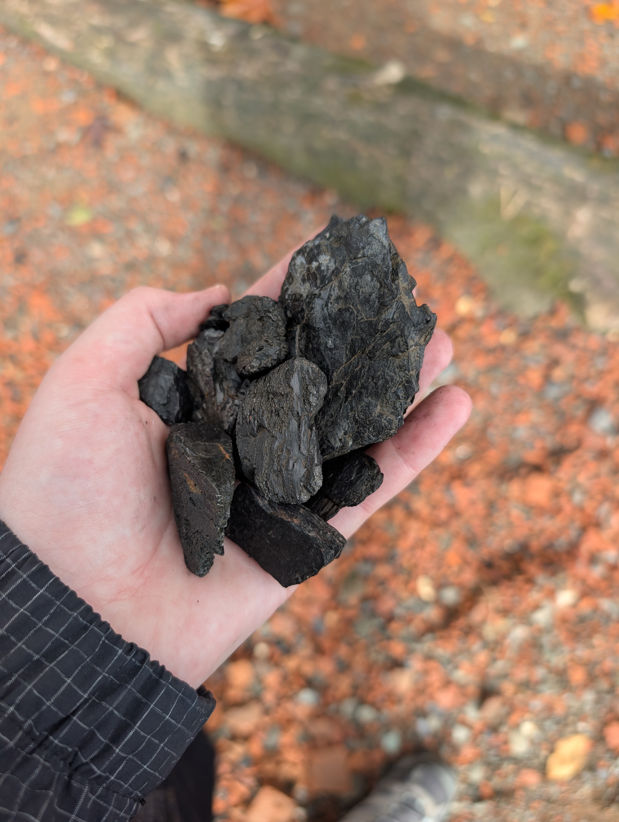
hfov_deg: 56.9
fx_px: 571
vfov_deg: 71.5
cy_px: 411
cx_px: 310
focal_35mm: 24
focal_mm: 6.9
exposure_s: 1/136
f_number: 1.68
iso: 21
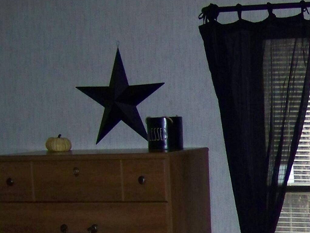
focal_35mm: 106
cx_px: 422
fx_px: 949
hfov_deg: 17.2
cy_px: 251
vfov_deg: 13.7
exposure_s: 1/30
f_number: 2.8
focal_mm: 5.85
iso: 200
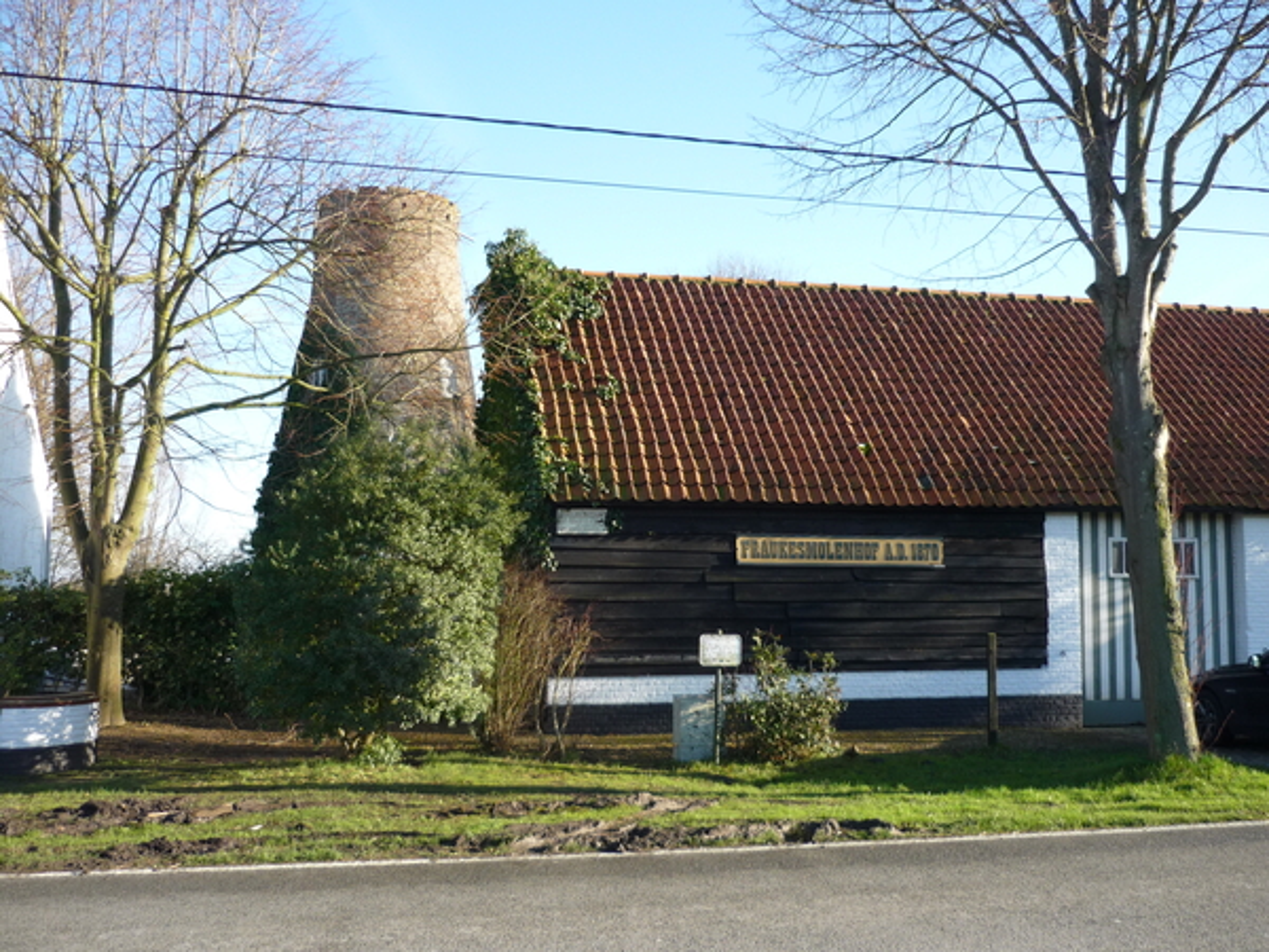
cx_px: 634
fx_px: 1210
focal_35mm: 33
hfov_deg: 55.4
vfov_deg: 42.9
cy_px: 476
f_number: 2.8
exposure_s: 1/320
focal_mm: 5.5
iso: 100
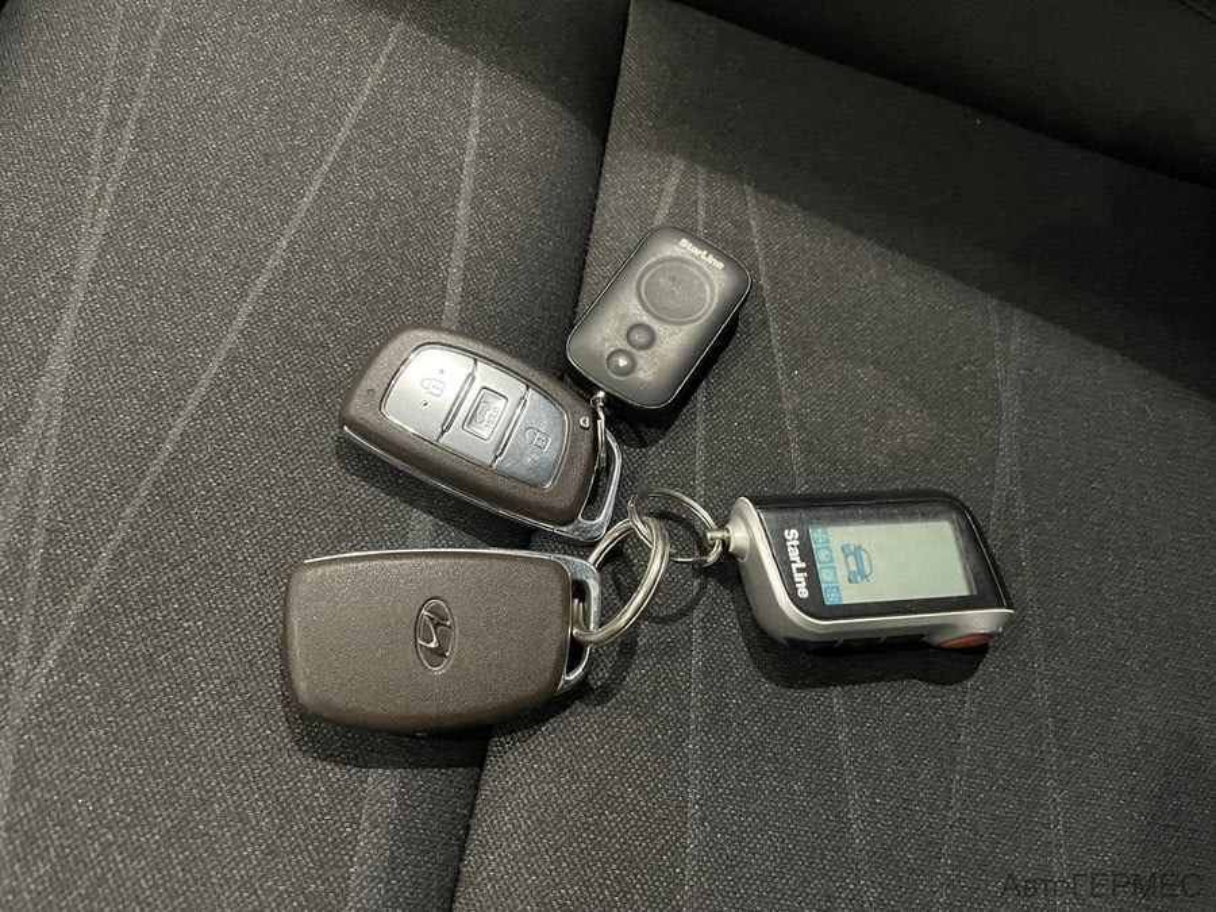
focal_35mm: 26
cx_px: 608
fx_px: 913
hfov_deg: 67.3
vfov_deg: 53.1
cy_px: 456
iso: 800
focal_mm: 4.2
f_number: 1.6
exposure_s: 1/25
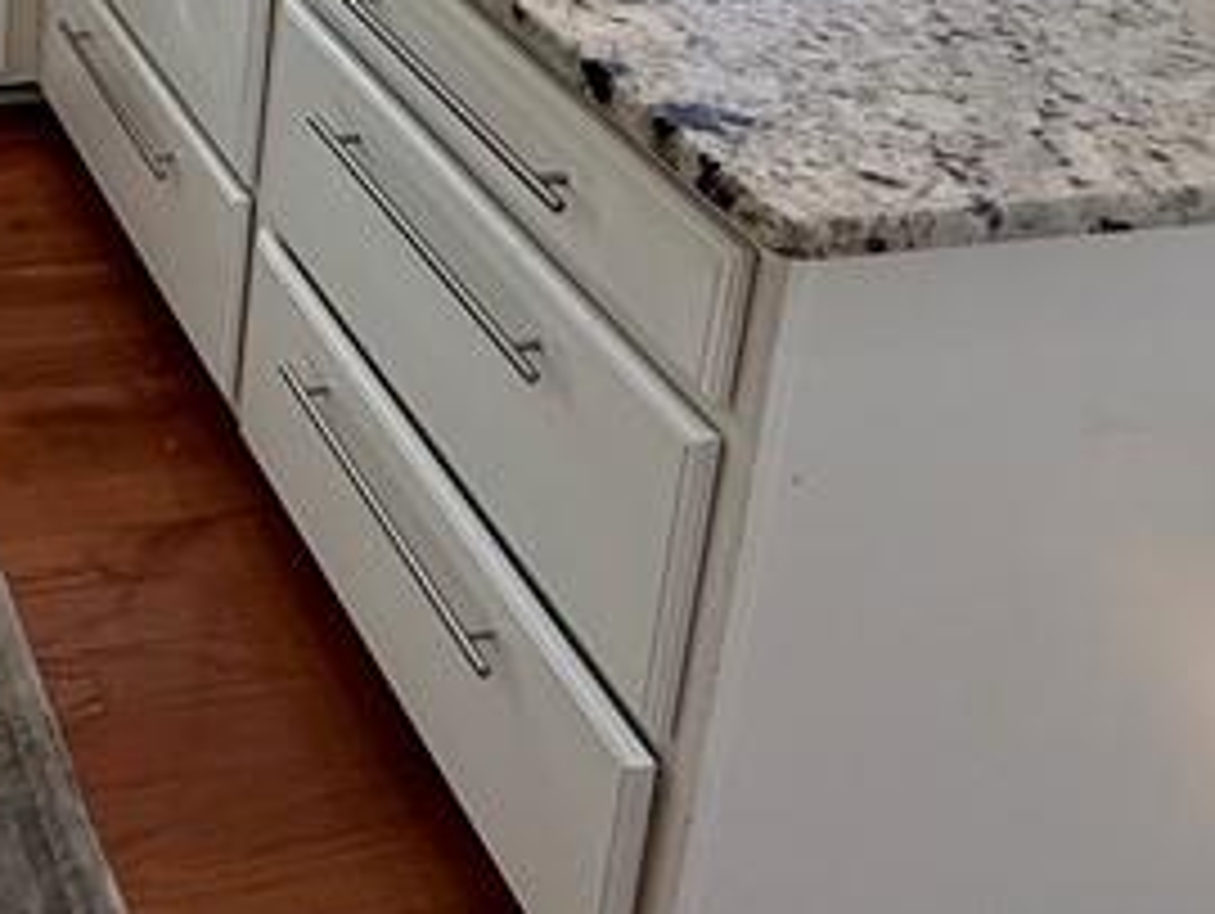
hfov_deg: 30.9
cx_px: -216
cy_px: -401
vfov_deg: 23.1
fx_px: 1862
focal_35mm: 53
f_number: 2.2
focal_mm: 2.22
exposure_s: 1/120
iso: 64
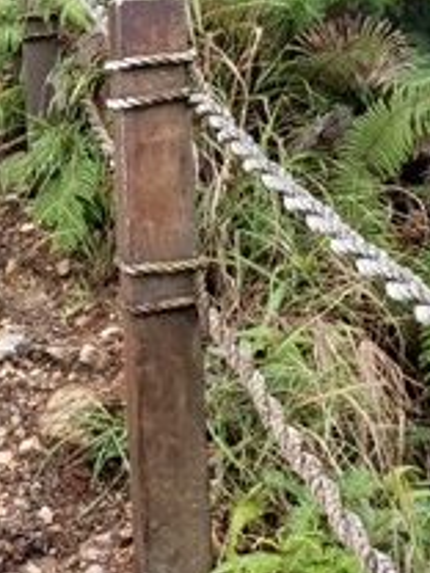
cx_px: -157
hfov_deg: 18.7
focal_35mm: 72
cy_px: 50
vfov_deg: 26.1
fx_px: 1193
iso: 32
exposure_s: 1/195
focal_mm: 4.6
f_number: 1.8
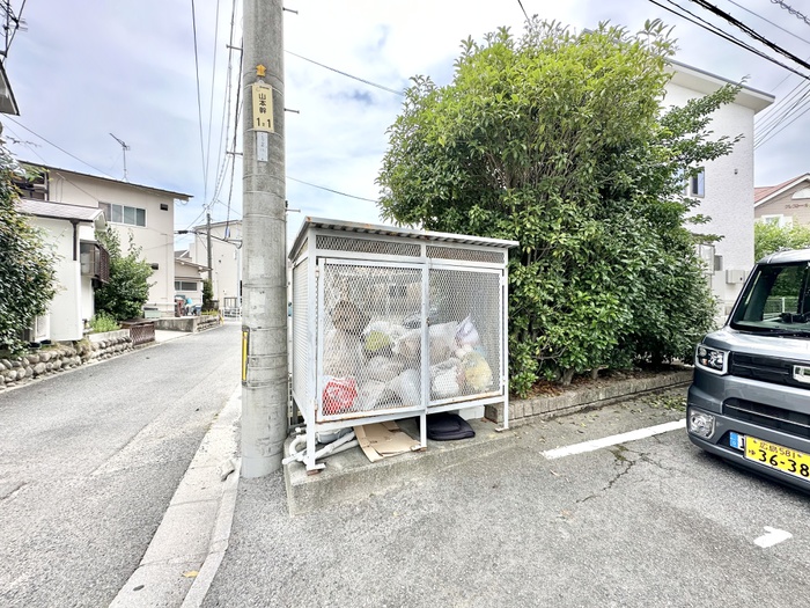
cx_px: 405
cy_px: 304
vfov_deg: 85.7
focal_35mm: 14
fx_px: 328
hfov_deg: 102.1
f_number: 2.2
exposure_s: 1/682
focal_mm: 2.22
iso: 40
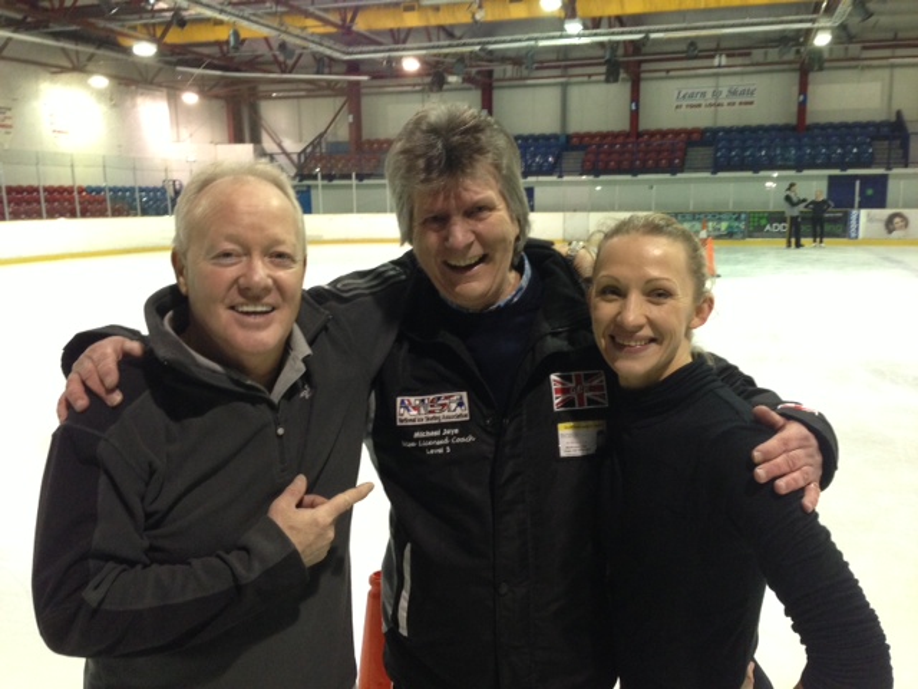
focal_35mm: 33
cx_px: 459
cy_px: 344
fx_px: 875
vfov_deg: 42.9
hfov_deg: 55.4
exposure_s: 1/20
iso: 250
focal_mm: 4.13
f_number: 2.4
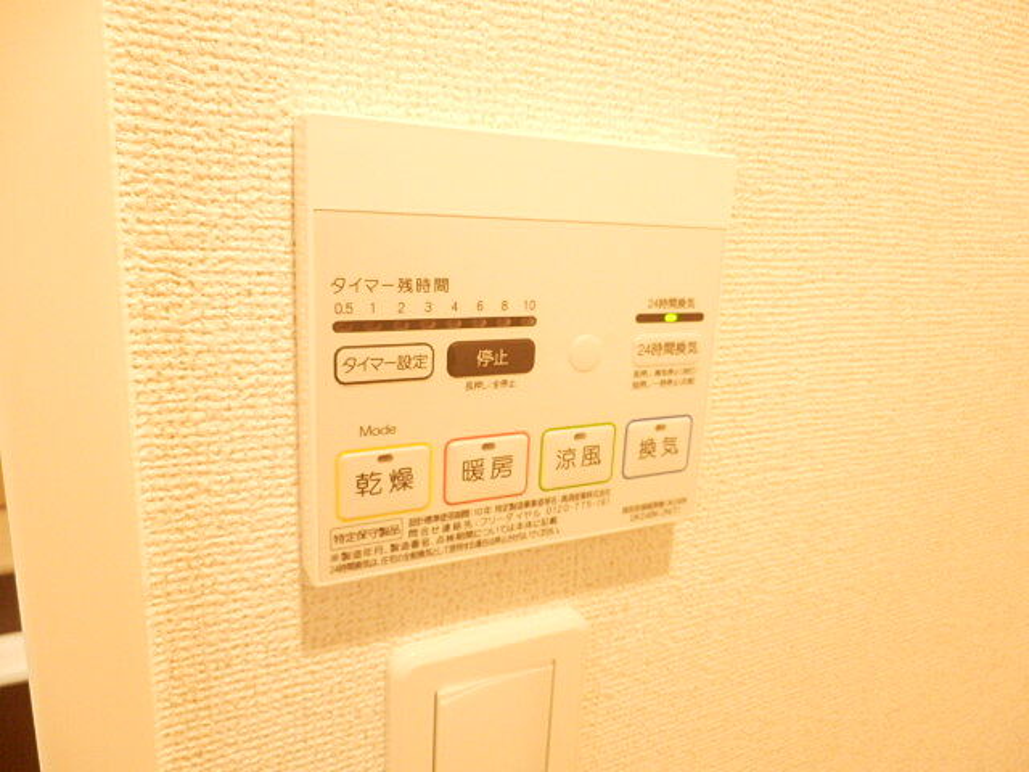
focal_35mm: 24
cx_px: 514
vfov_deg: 56.8
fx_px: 713
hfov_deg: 71.6
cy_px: 386
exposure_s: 1/30
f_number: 3
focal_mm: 4.2
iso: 500
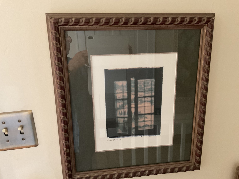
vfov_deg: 48.2
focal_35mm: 29
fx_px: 200
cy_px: 90
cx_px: 120
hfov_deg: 61.7
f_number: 1.8
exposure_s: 1/25
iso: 250
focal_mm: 3
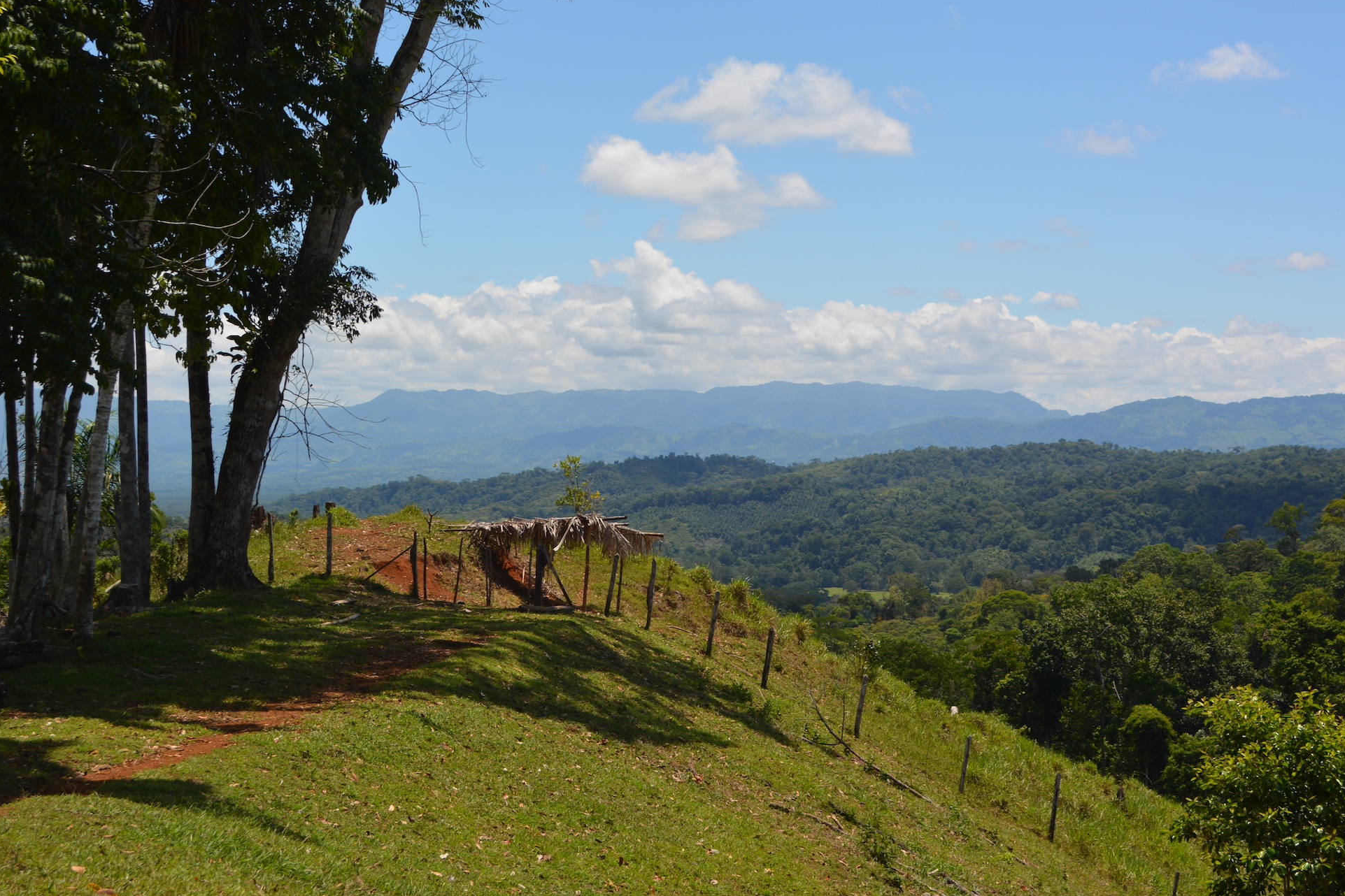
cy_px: 385
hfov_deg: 35.6
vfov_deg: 24.2
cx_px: 660
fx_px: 2092
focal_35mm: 56
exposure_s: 1/320
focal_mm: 32
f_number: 9
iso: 100
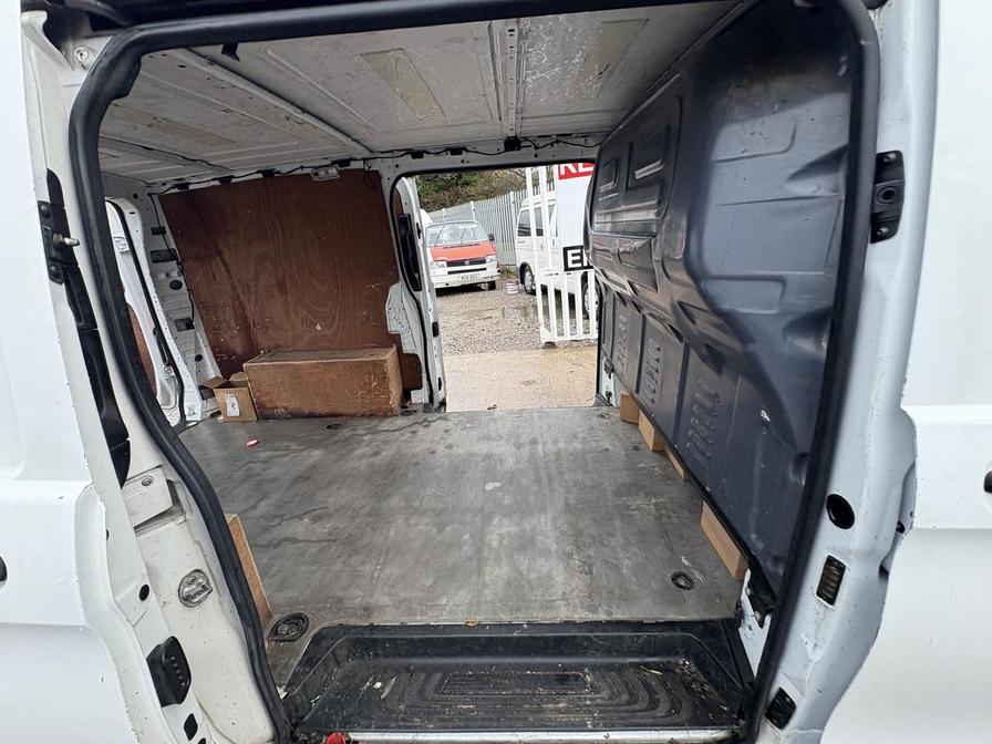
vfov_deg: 85.7
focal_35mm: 14
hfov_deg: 102.1
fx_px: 401
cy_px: 372
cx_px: 496
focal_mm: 2.22
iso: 40
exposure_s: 1/99
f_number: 2.2
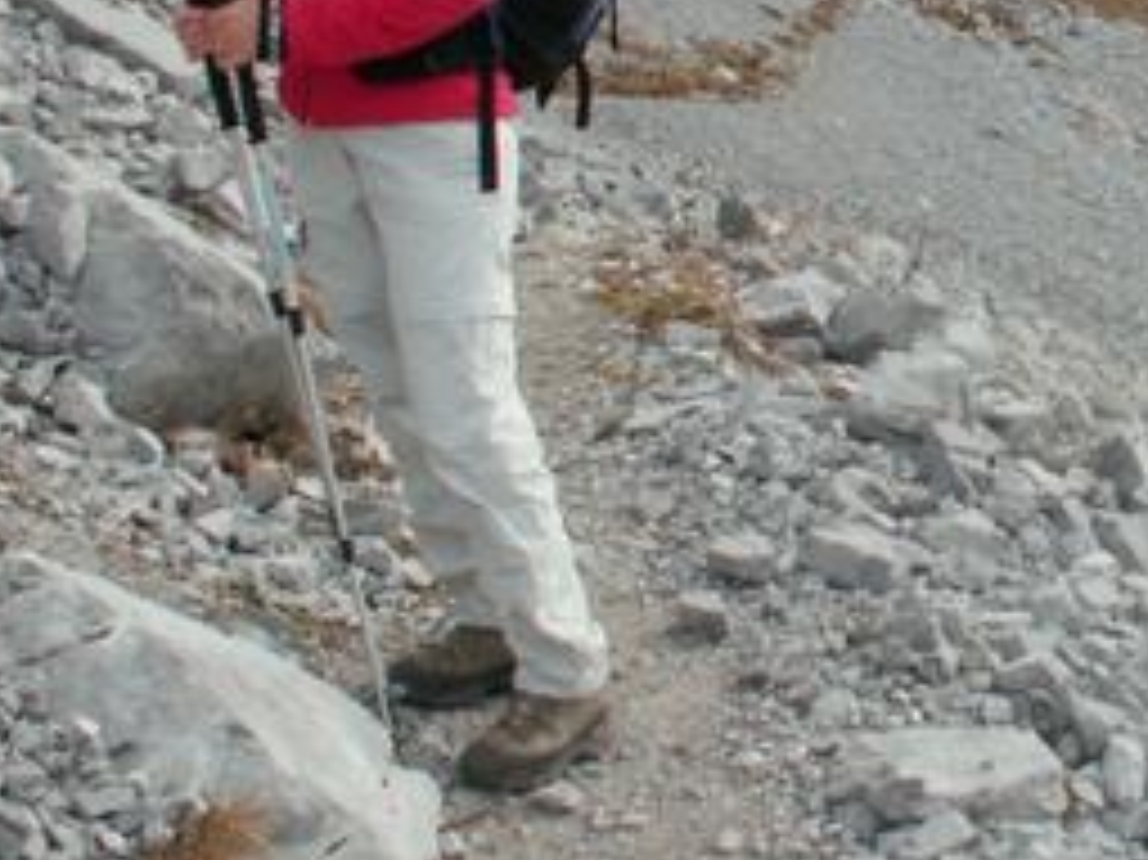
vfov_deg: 16.4
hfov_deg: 21.2
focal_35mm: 88
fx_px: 2917
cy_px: -32
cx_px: 1247
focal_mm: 5.86
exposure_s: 1/400
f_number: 3.5
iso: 50
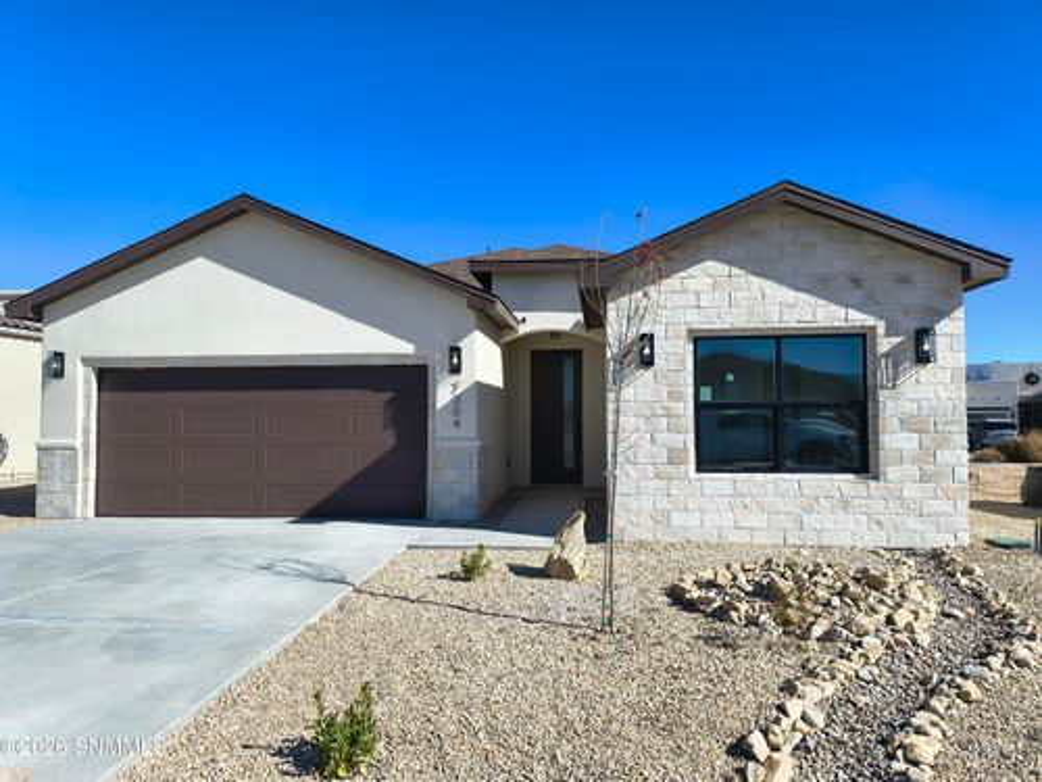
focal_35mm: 25
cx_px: 521
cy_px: 391
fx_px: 753
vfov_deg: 54.9
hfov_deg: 69.4
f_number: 1.7
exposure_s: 1/1366
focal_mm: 4.68
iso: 100
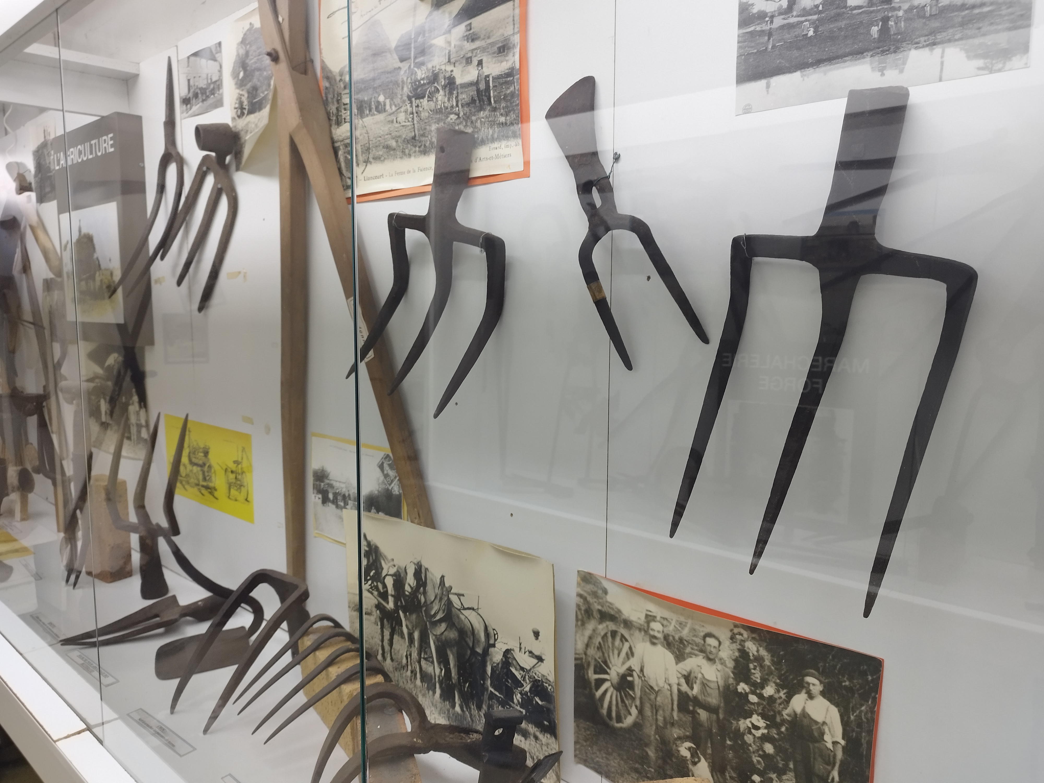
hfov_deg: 71.6
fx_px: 724
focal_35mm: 24
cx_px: 522
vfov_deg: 56.8
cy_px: 392
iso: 170
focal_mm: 5.89
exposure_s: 1/50
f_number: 1.89
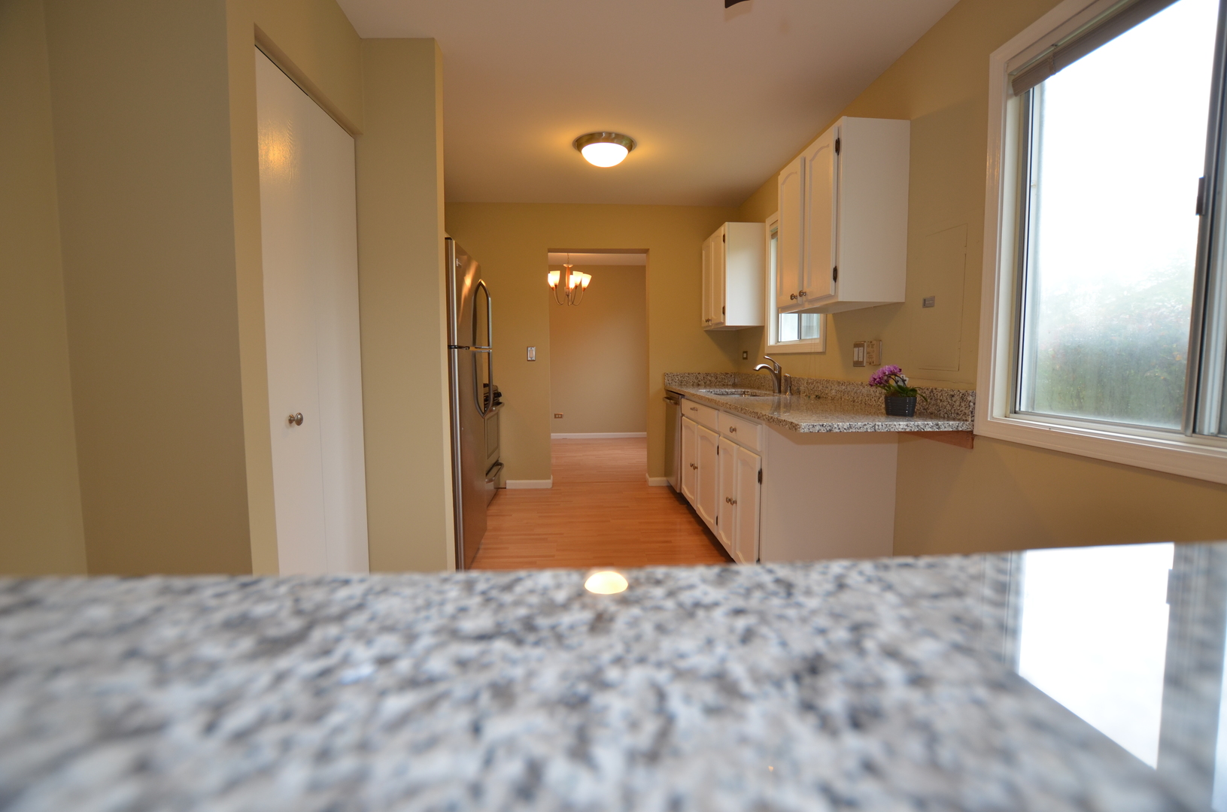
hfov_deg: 100.5
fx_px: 510
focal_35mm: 15
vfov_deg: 77.1
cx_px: 614
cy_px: 406
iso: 280
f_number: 4
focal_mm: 10
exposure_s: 1/60
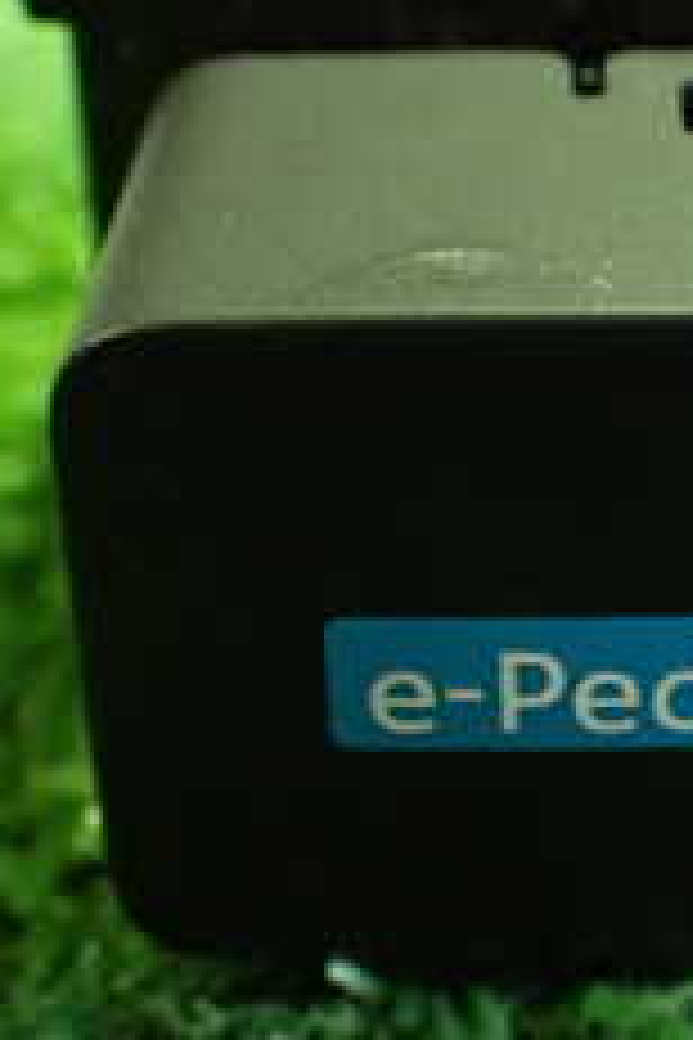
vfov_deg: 25.1
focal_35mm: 81
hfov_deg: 16.6
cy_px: 504
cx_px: 666
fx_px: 2339
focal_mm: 5.4
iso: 1000
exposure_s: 1/30
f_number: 2.3
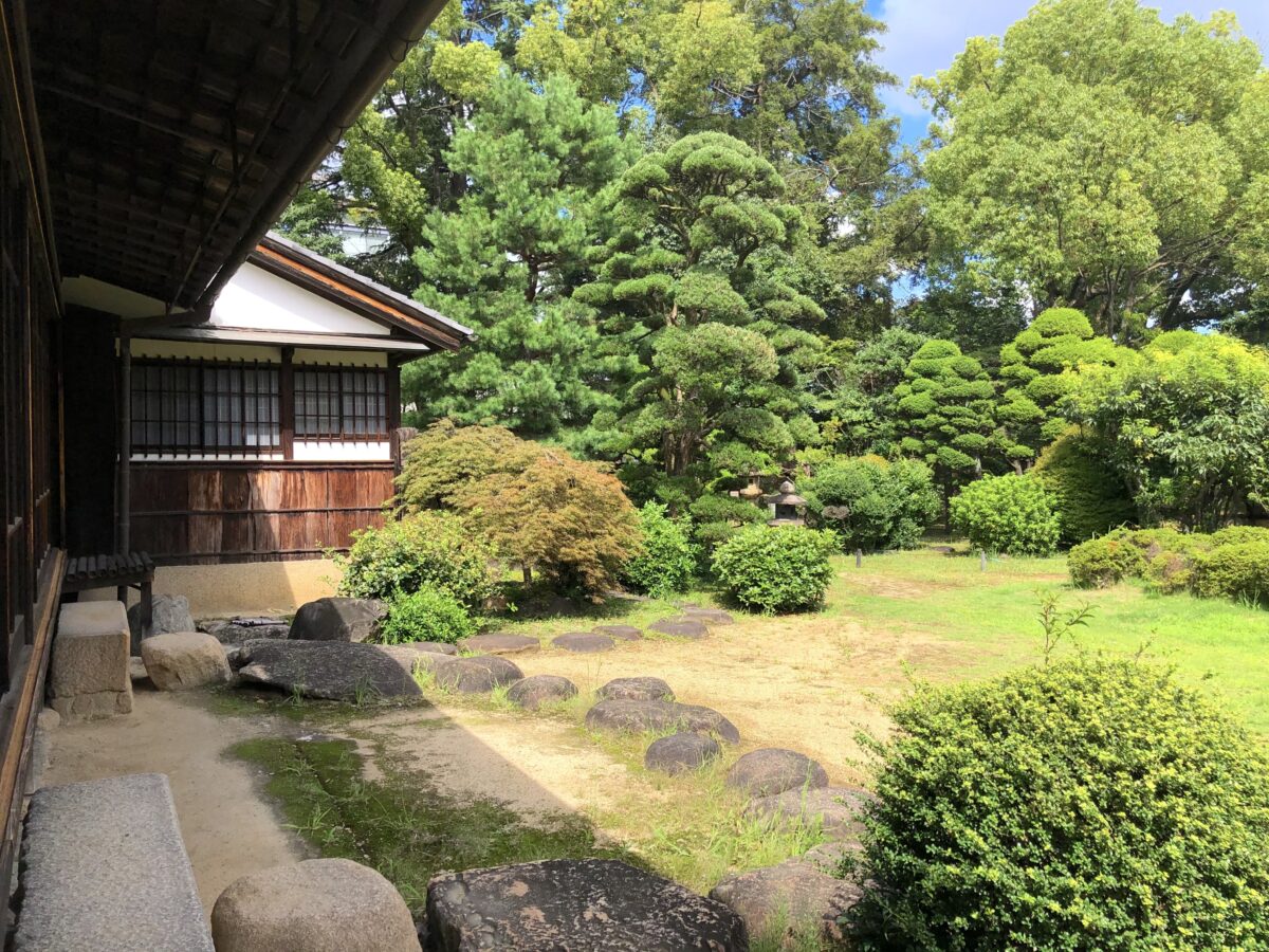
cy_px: 476
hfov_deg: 63.4
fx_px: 1026
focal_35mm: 28
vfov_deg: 49.7
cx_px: 634
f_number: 1.8
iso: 20
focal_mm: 4
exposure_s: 1/1499
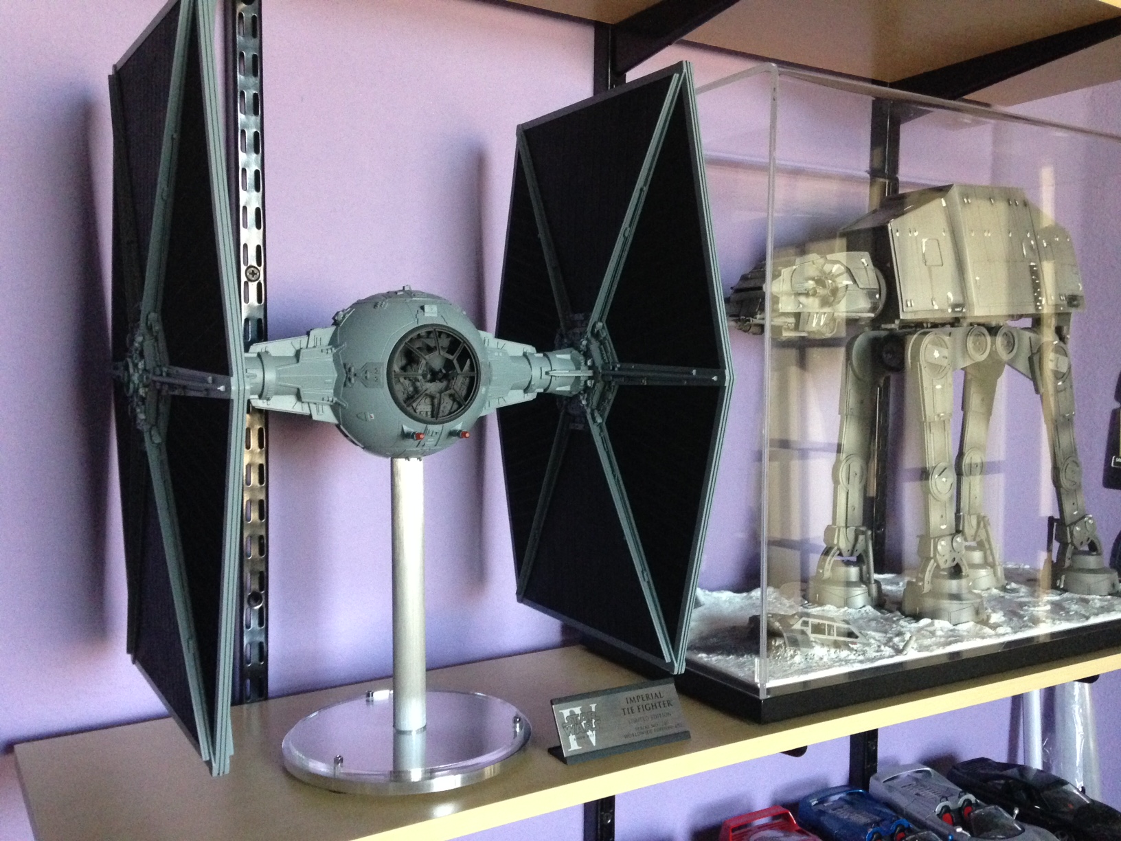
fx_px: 1069
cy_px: 420
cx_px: 560
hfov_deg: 55.4
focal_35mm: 33
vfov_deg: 42.9
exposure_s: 1/15
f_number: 2.4
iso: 400
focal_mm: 4.12
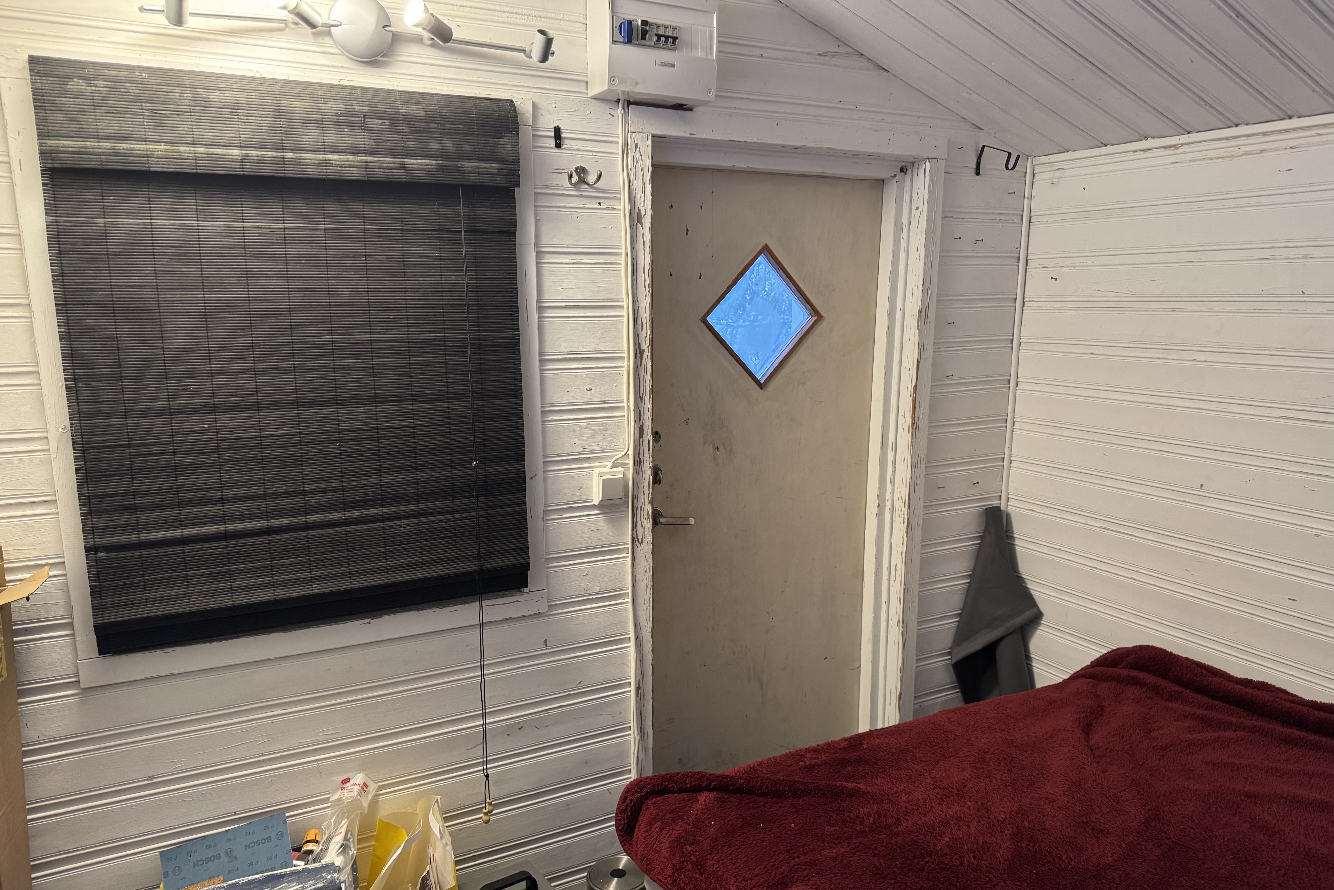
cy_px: 479
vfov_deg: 51.2
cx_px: 668
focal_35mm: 25
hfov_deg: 71.5
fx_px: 926
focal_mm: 6.76
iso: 400
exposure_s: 1/50
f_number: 1.78
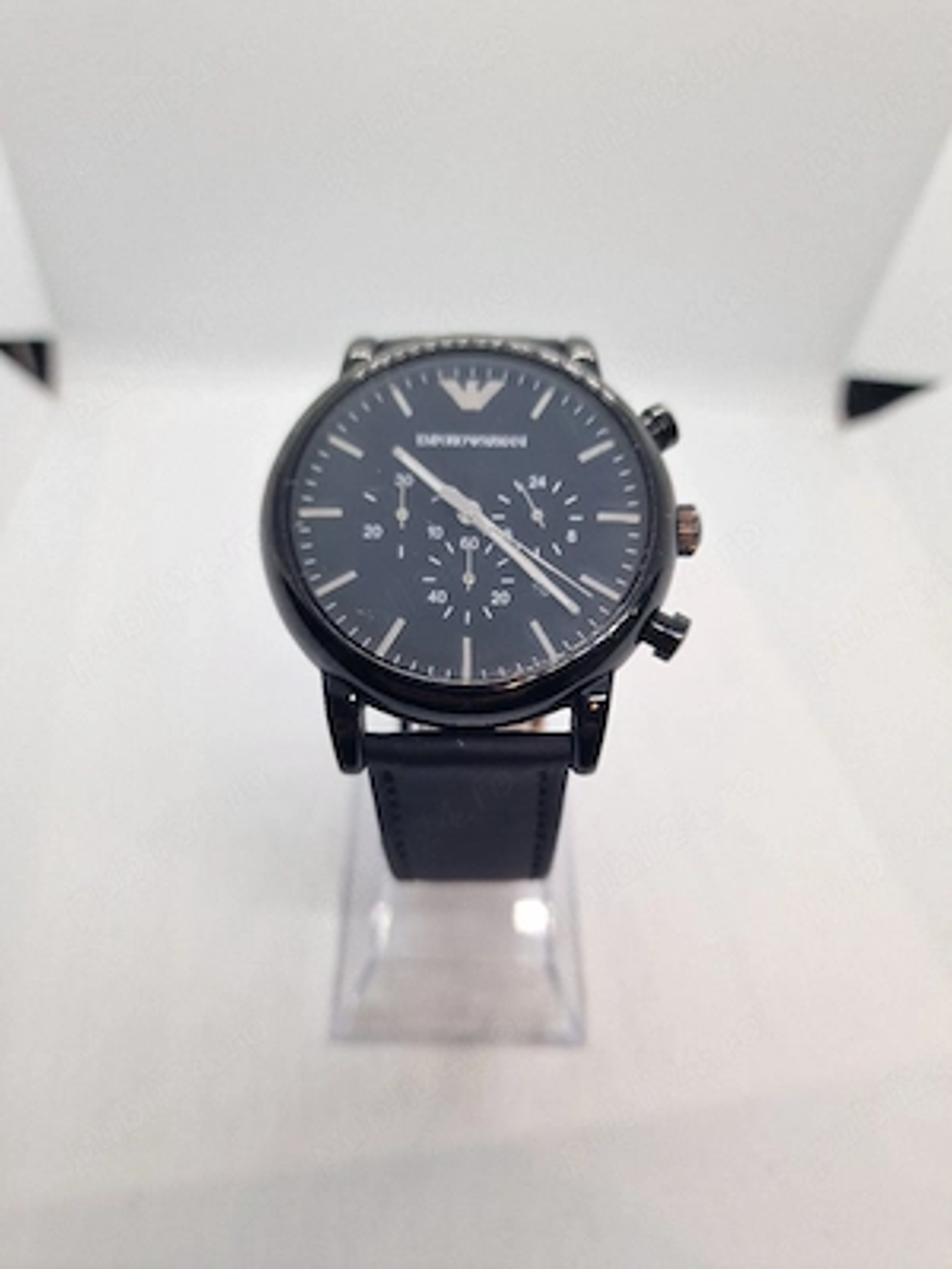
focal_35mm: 23
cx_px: 476
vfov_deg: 73.9
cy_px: 634
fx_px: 843
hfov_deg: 58.9
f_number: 1.8
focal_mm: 6.4
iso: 50
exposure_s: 1/182
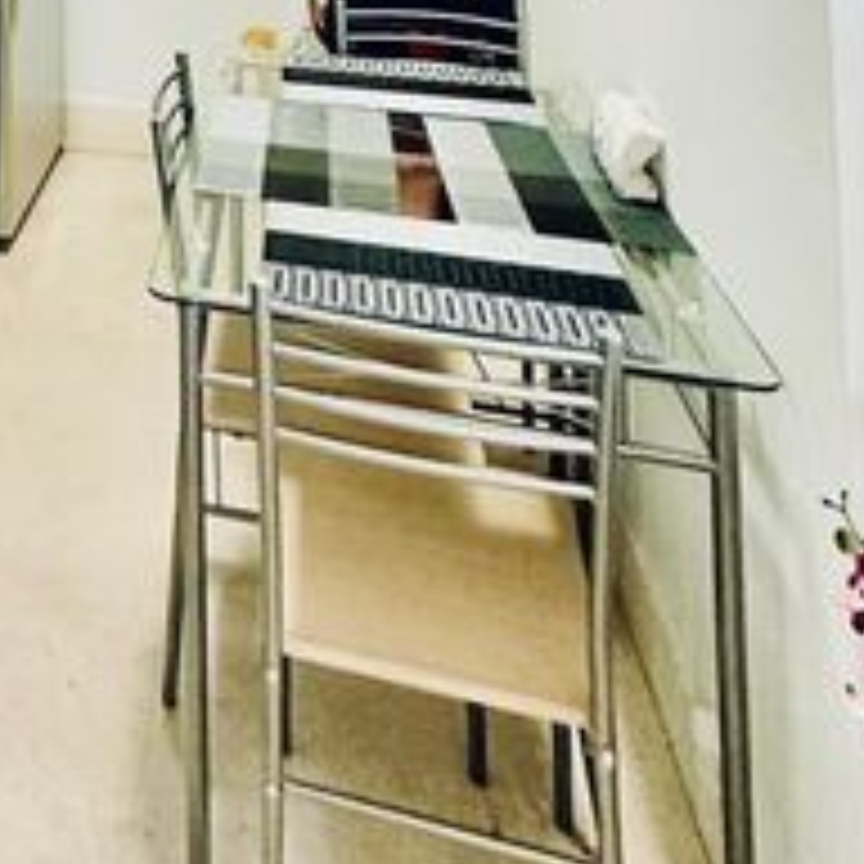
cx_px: -68
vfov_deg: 28.0
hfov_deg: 34.3
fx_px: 1214
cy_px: -398
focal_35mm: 43
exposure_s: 1/60
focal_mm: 2.22
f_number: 2.2
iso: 320
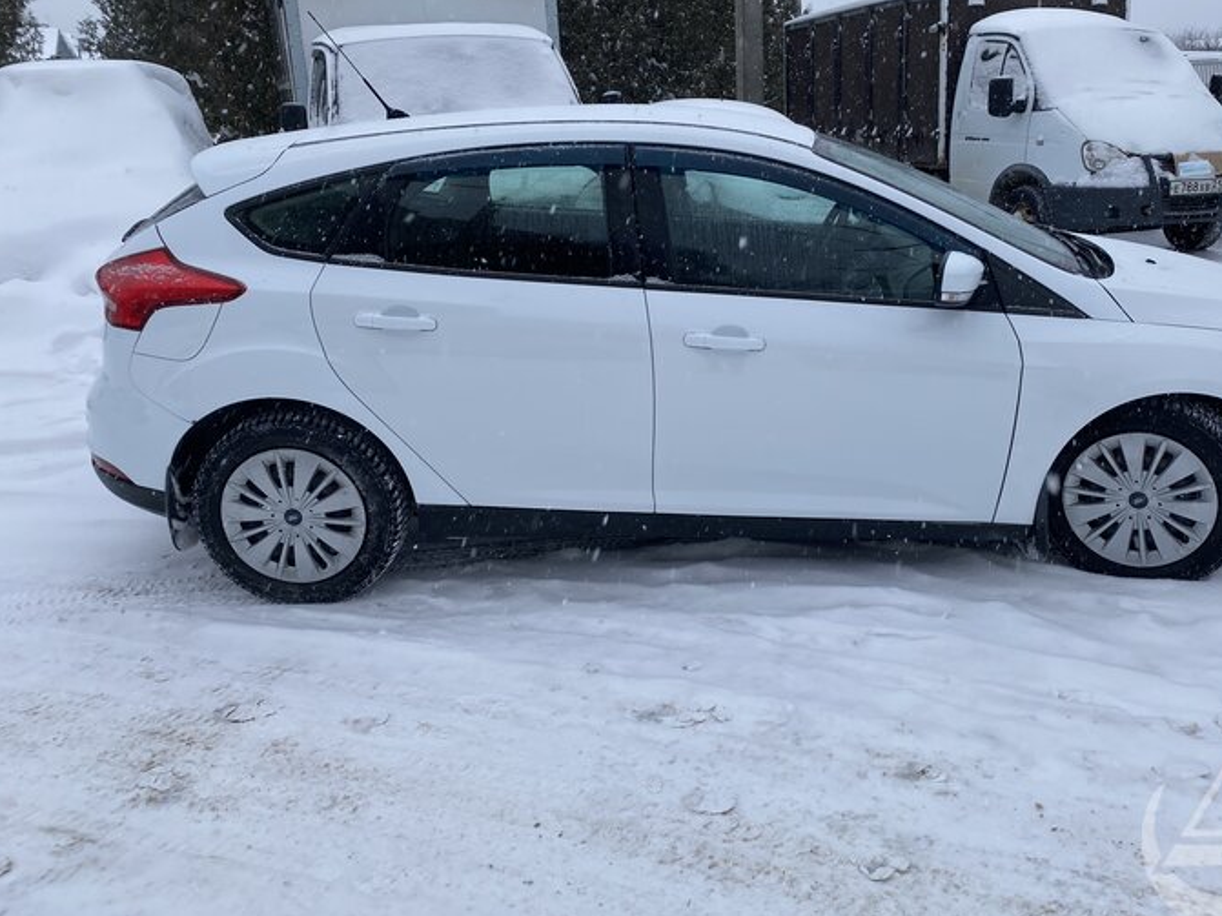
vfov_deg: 45.4
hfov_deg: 58.0
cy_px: 422
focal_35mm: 31
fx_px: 1094
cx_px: 723
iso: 32
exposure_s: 1/296
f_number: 1.8
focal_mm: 4.25
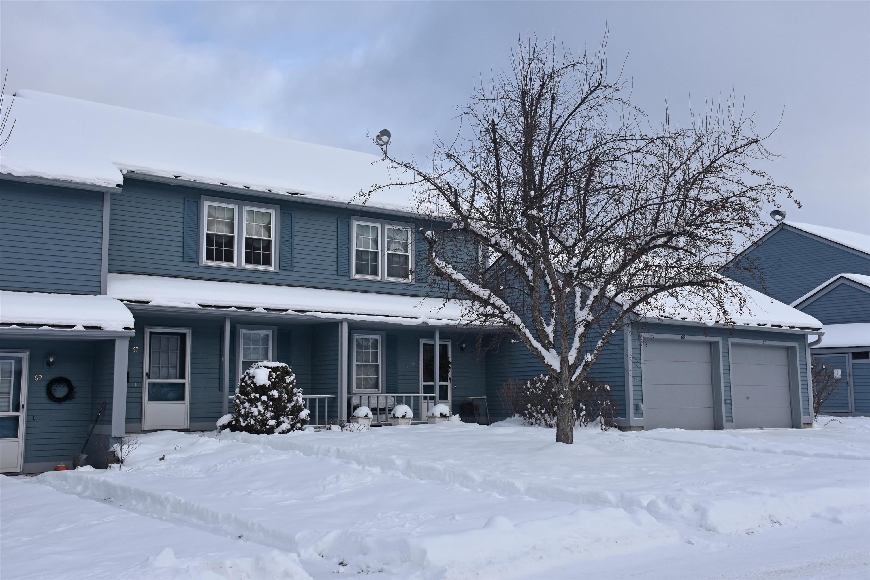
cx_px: 435
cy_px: 290
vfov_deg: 33.0
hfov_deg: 47.9
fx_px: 979
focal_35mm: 40
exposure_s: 1/500
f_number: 8
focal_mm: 27
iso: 450
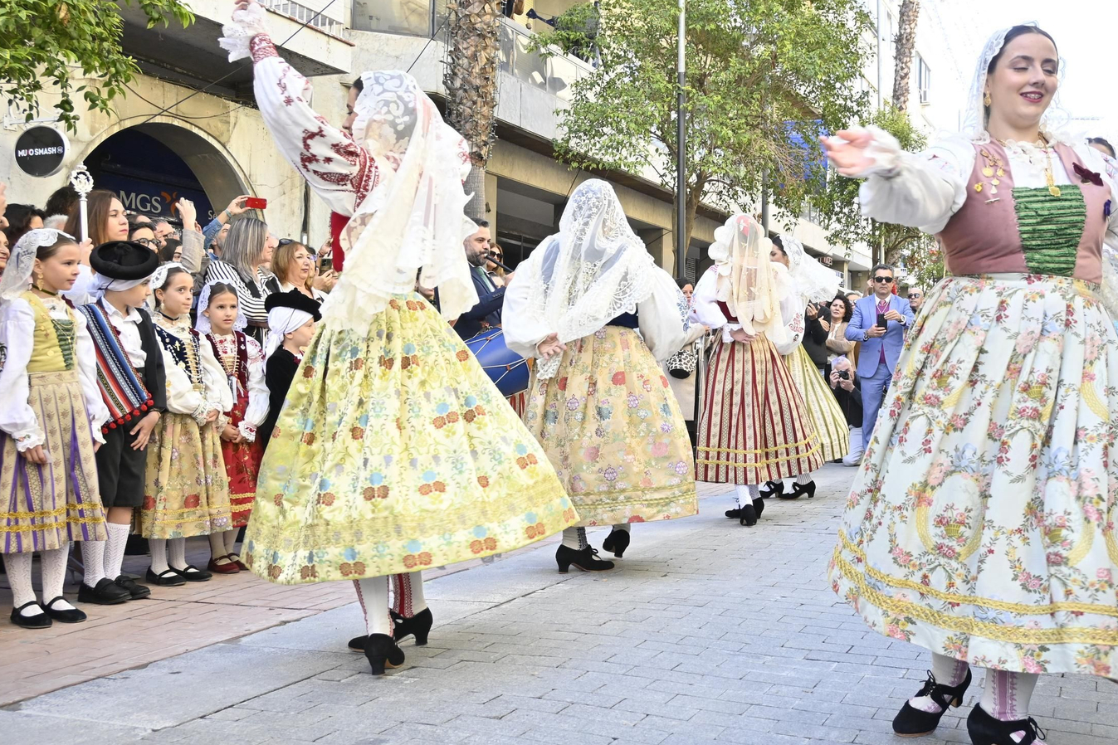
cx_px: 658
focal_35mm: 38
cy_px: 354
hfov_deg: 50.1
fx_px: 1189
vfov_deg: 34.8
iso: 640
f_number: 4.5
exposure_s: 1/400
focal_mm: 21.5
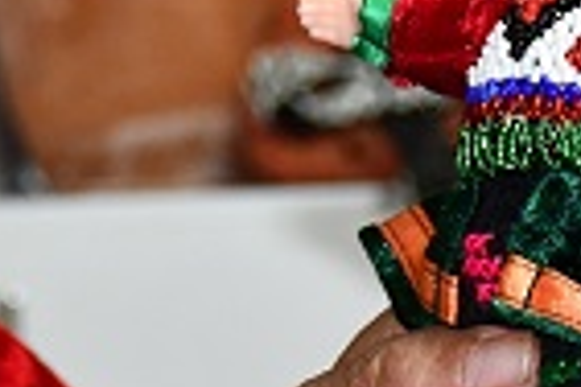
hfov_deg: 7.2
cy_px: -161
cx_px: -95
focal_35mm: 285
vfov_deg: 4.8
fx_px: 4599
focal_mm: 45
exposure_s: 1/60
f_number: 4.5
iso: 2500
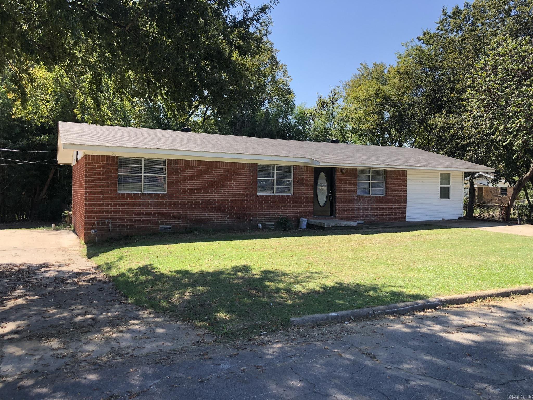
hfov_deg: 63.4
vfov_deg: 49.7
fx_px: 431
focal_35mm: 28
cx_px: 266
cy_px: 200
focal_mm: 3.99
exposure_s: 1/516
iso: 20
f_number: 1.8
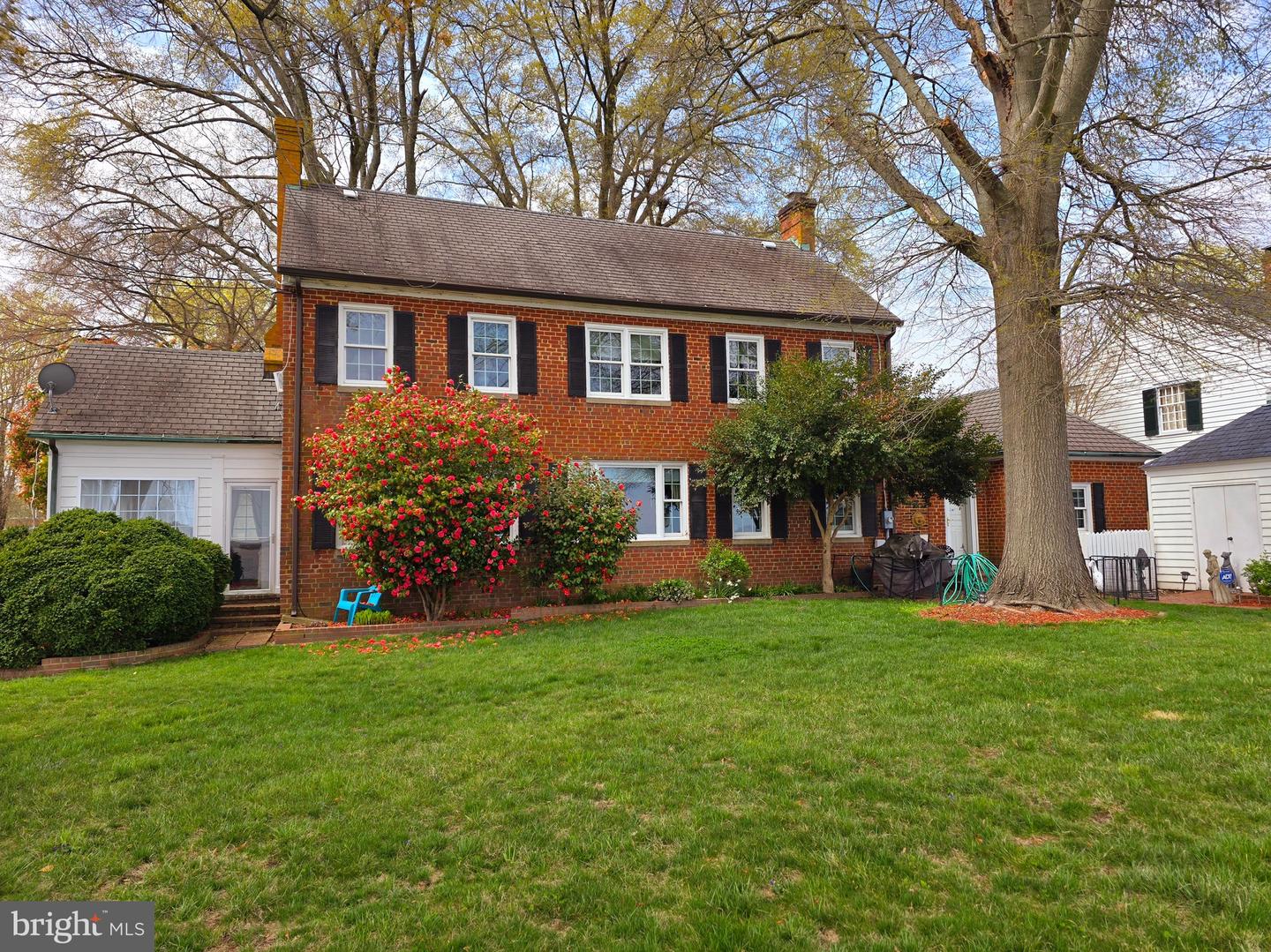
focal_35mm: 23
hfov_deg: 73.9
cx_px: 636
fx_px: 844
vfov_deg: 58.9
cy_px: 476
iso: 12
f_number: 1.7
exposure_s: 1/370
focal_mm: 6.3
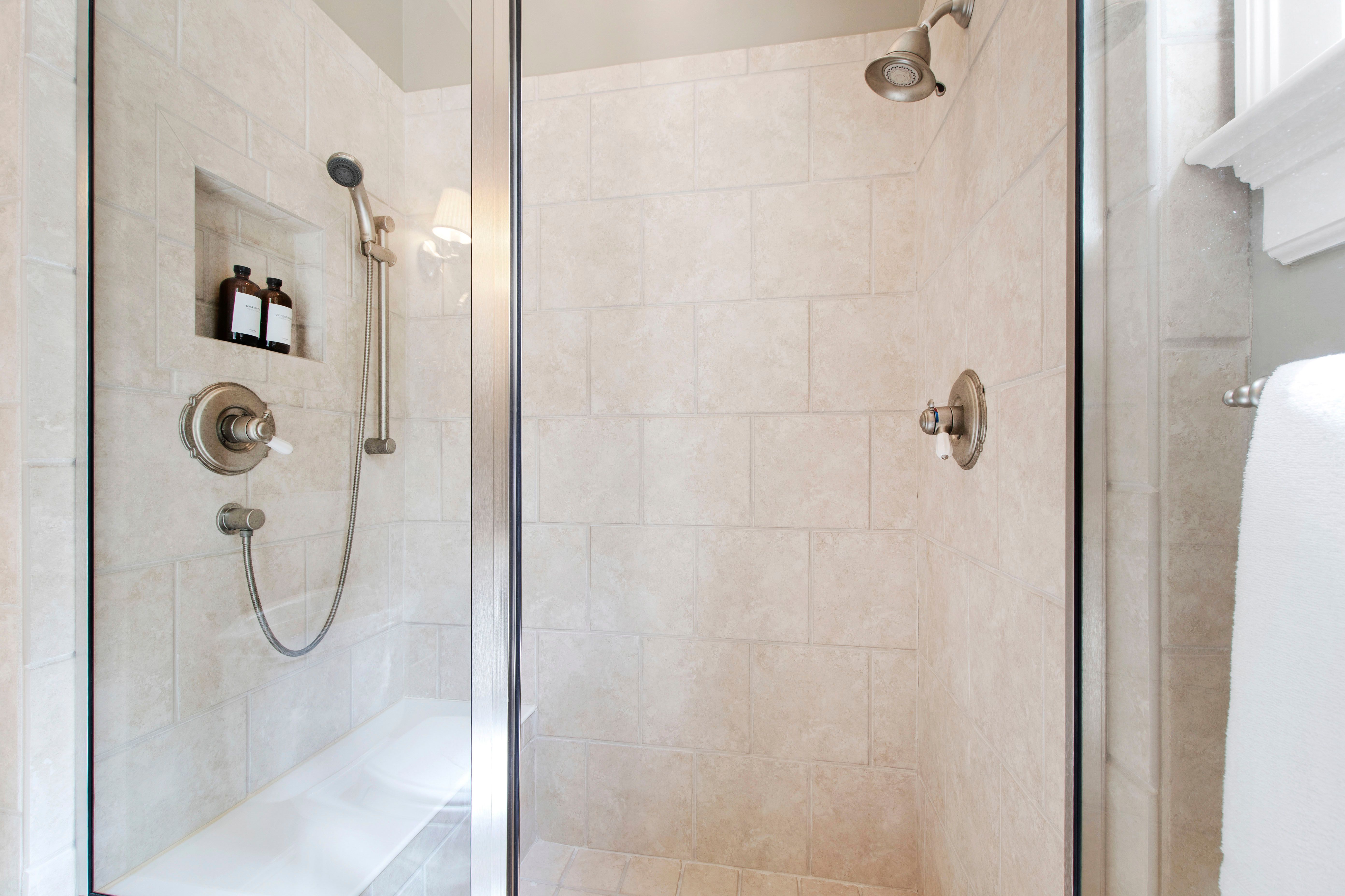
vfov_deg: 77.3
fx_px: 560
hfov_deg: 100.4
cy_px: 448
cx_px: 672
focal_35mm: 15
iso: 100
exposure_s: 1/1.25
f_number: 8
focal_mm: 10
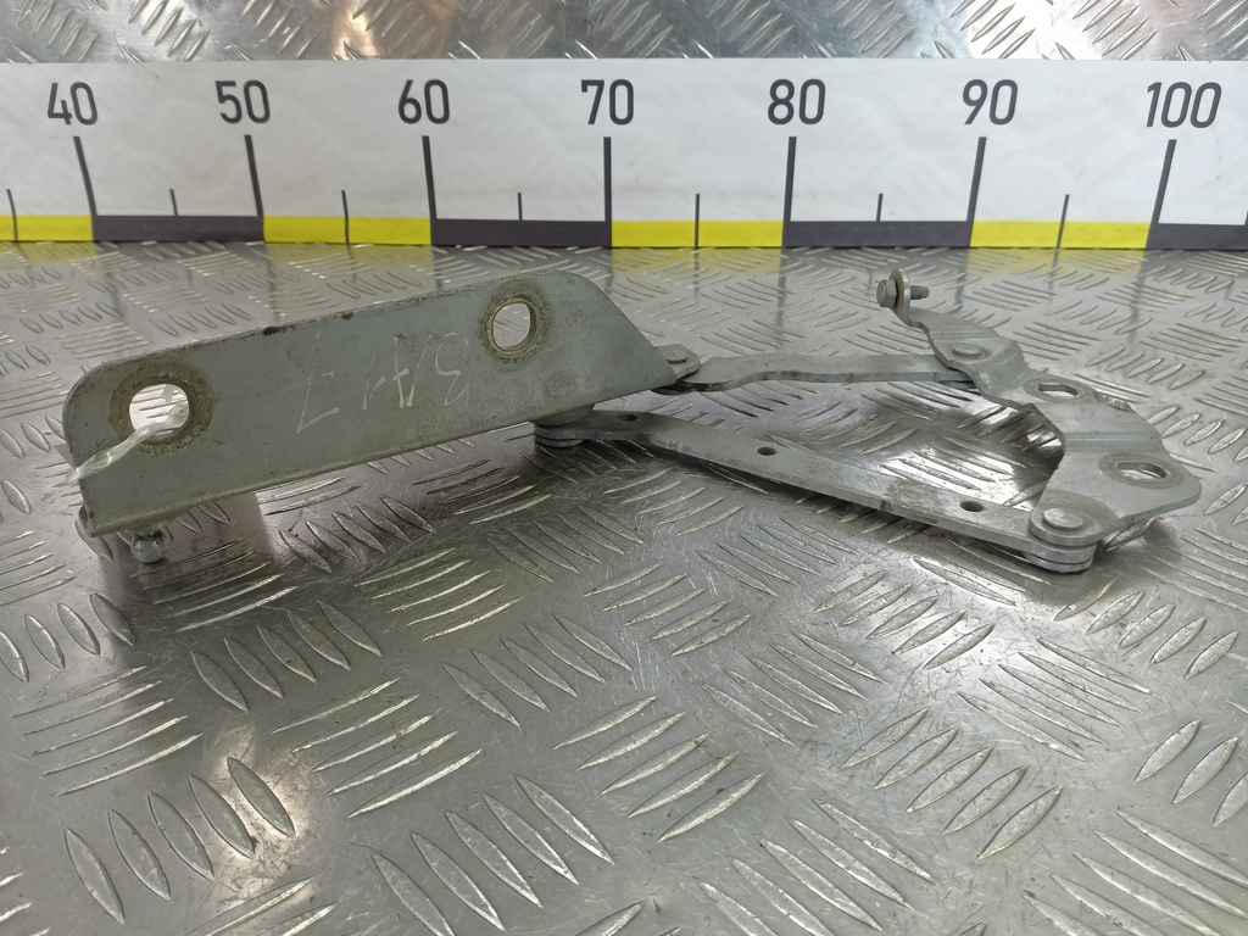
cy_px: 468
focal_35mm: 23
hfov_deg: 73.9
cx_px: 624
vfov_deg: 58.9
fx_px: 829
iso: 156
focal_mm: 4.11
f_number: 1.6
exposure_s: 1/100
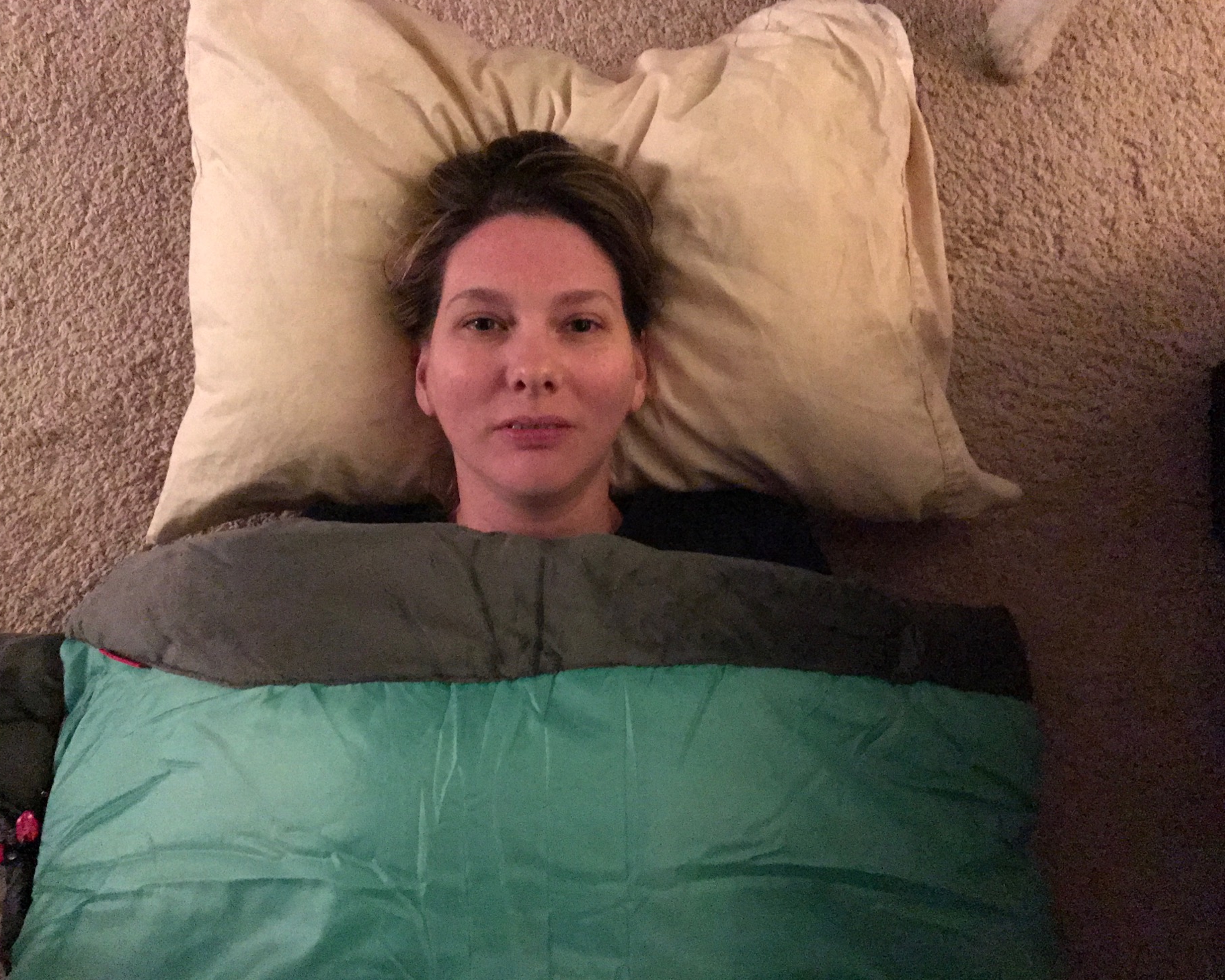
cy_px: 481
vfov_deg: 48.5
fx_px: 1088
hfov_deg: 58.7
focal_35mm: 30
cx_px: 555
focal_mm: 3.99
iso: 1000
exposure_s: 1/15
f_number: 1.8
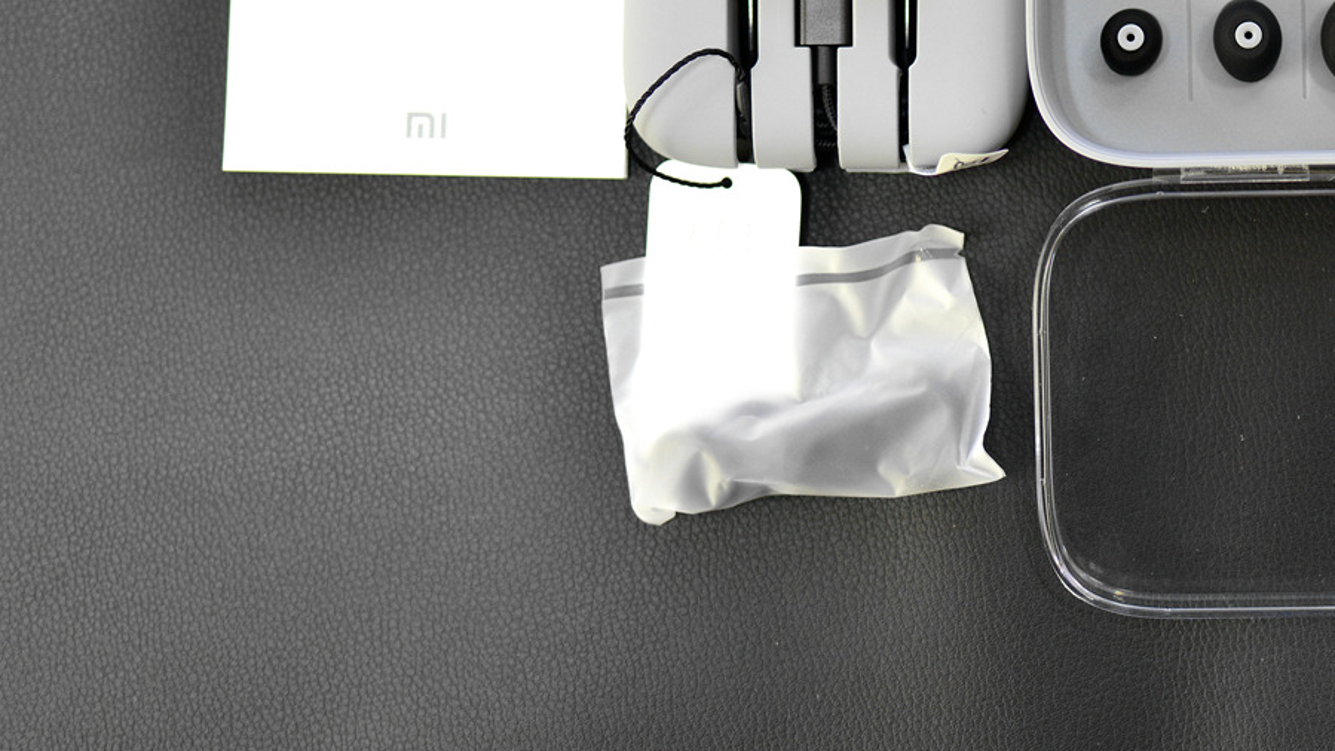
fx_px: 2337
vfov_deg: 18.0
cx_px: 1074
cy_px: 98
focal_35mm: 66
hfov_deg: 31.1
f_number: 2.2
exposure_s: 1/30
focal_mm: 35
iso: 640
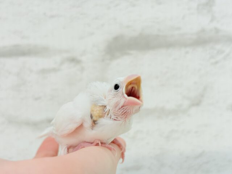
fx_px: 349
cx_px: 116
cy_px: 87
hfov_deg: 36.8
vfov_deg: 28.0
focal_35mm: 52
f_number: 1.6
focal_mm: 5.96
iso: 32
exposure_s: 1/50
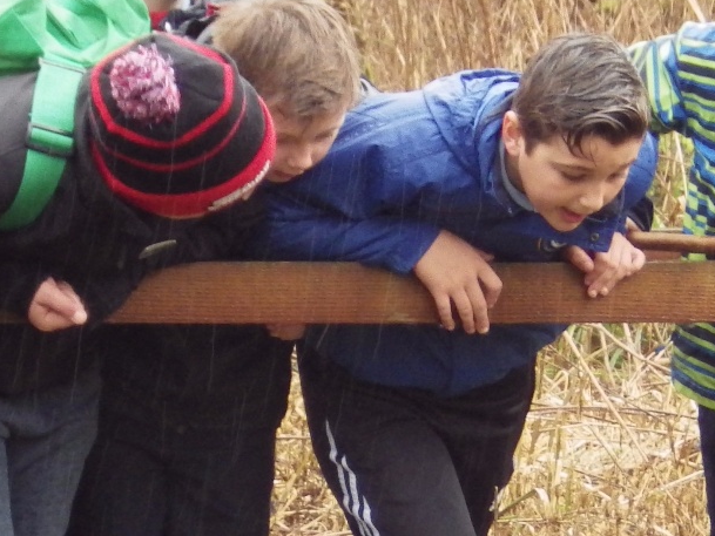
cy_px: 590
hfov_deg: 3.9
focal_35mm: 509
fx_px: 10516
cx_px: 380
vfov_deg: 2.9
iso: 250
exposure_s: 1/80
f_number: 5.2
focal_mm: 27.8
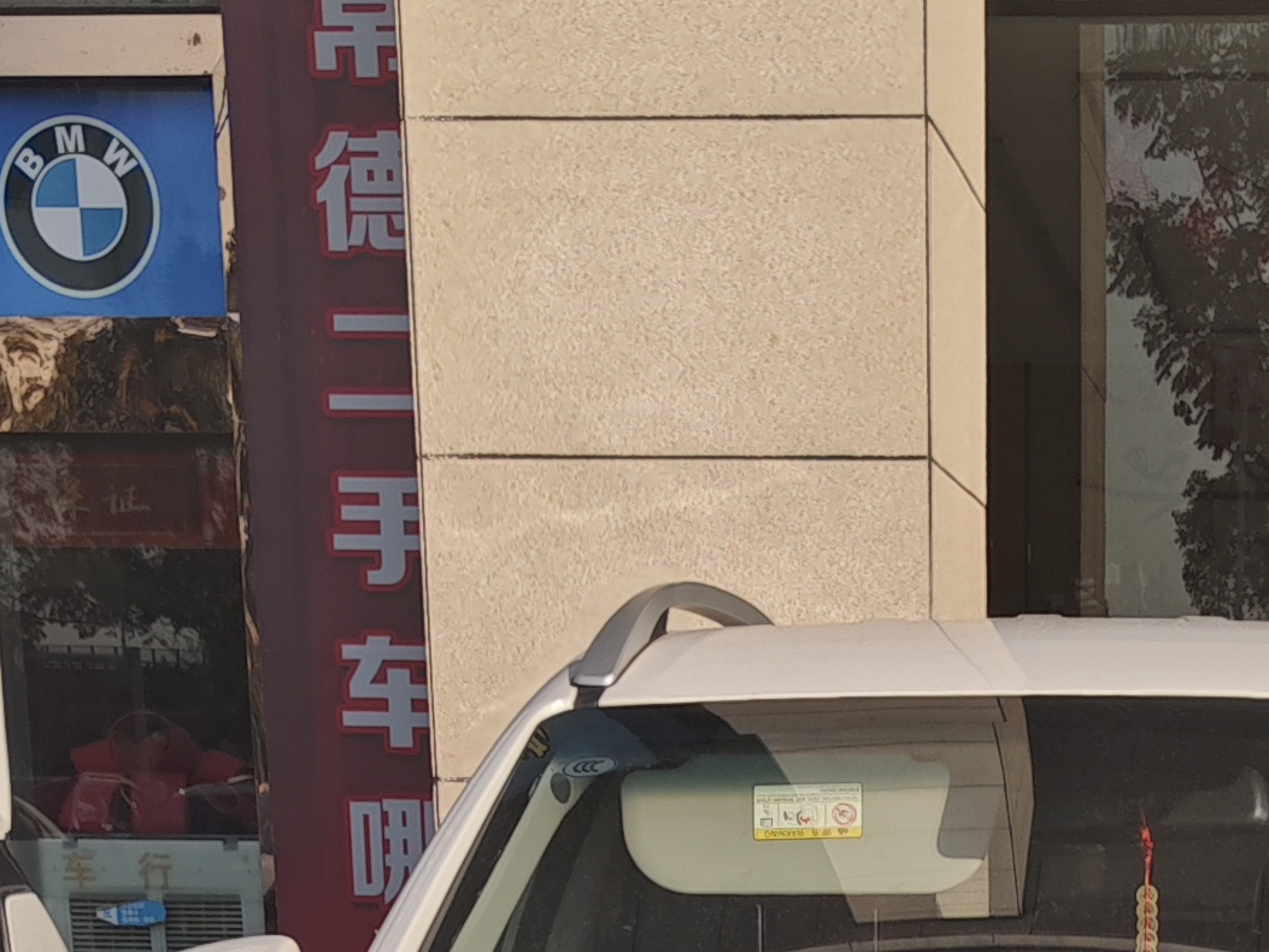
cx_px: 1127
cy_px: 1709
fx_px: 3410
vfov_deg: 14.1
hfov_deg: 20.7
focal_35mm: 93
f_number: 1.88
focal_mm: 5.56
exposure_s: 1/455
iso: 50
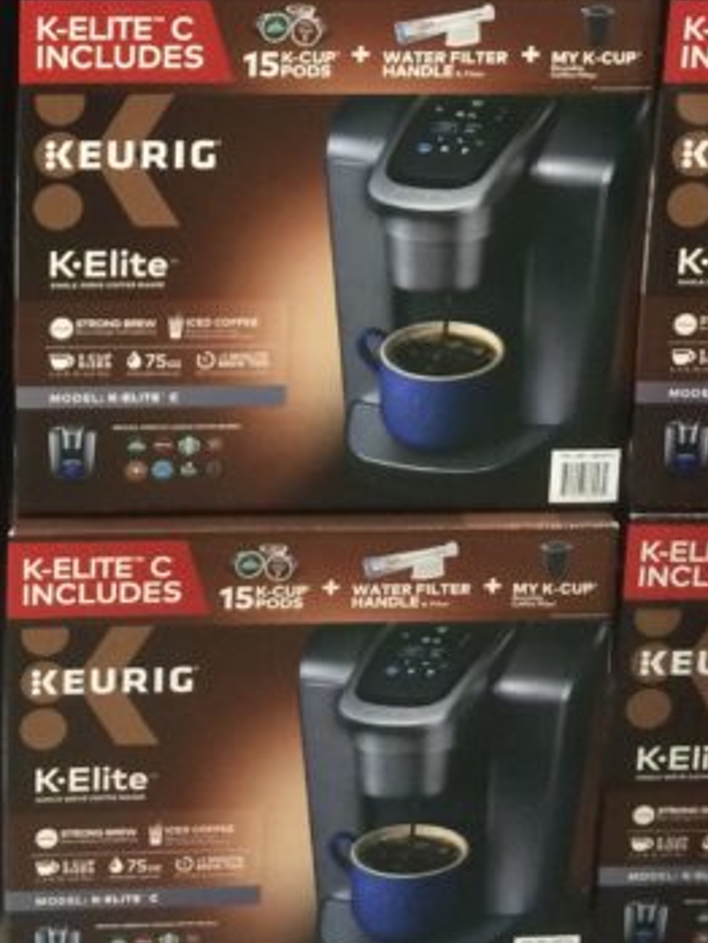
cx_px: 127
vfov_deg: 21.4
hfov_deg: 17.2
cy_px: -192
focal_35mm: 85
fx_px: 2317
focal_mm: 4.15
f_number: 2.2
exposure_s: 1/33
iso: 250
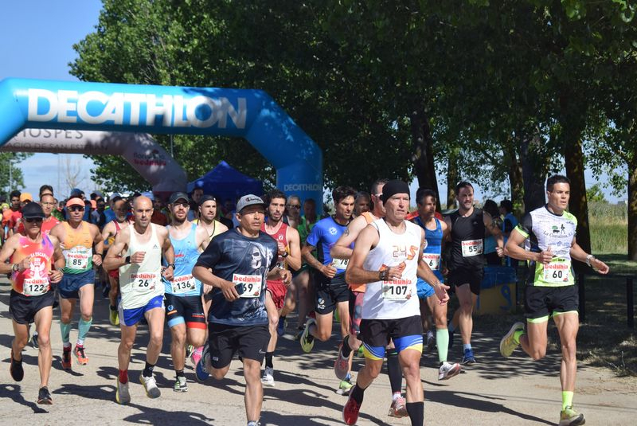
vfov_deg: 16.6
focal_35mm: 82
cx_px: 318
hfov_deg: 24.6
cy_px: 213
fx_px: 1461
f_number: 7.1
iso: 400
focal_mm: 55
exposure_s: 1/1600
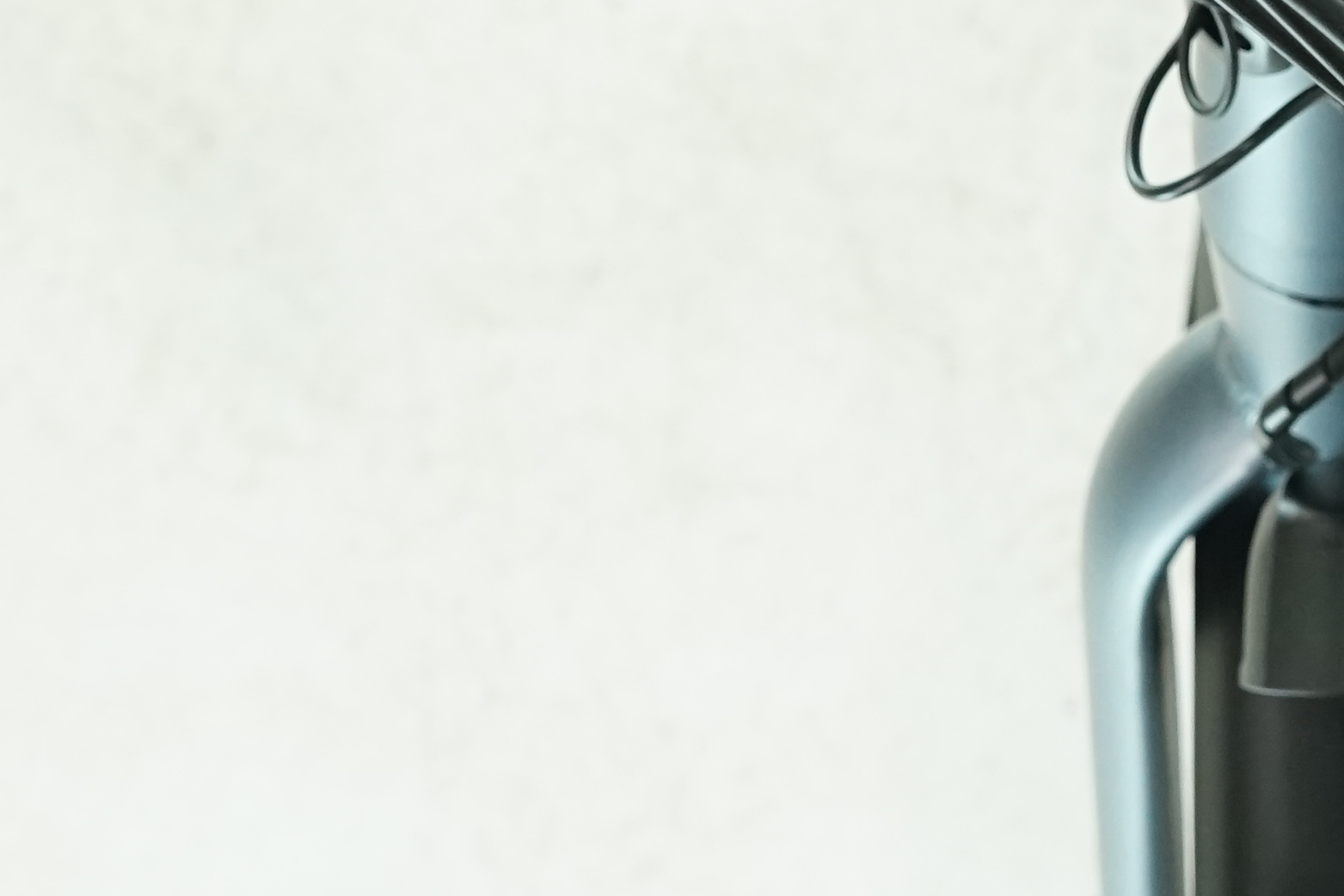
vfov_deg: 11.4
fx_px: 4442
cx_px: 1426
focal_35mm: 119
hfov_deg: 16.7
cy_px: 19
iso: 1600
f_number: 5.6
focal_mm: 31
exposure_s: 1/200
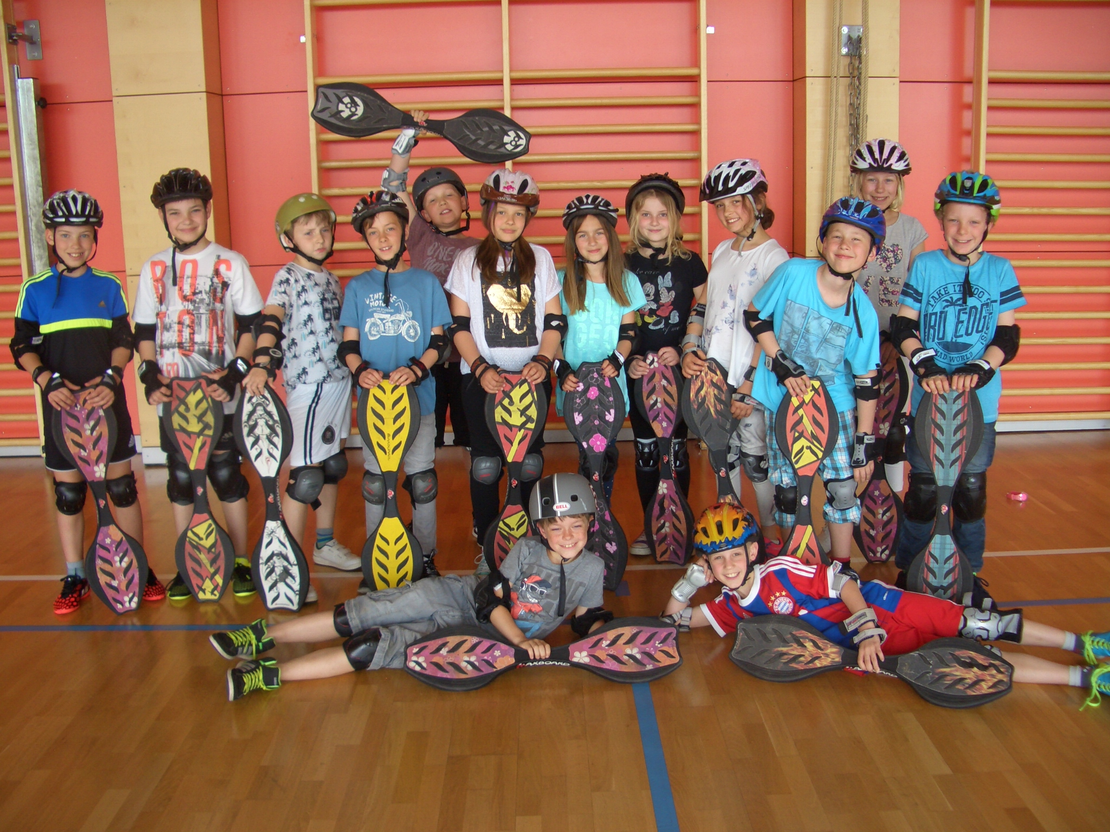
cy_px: 416
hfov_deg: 52.6
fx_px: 1122
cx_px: 555
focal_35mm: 35
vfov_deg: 40.7
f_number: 2.6
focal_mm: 5.8
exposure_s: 1/80
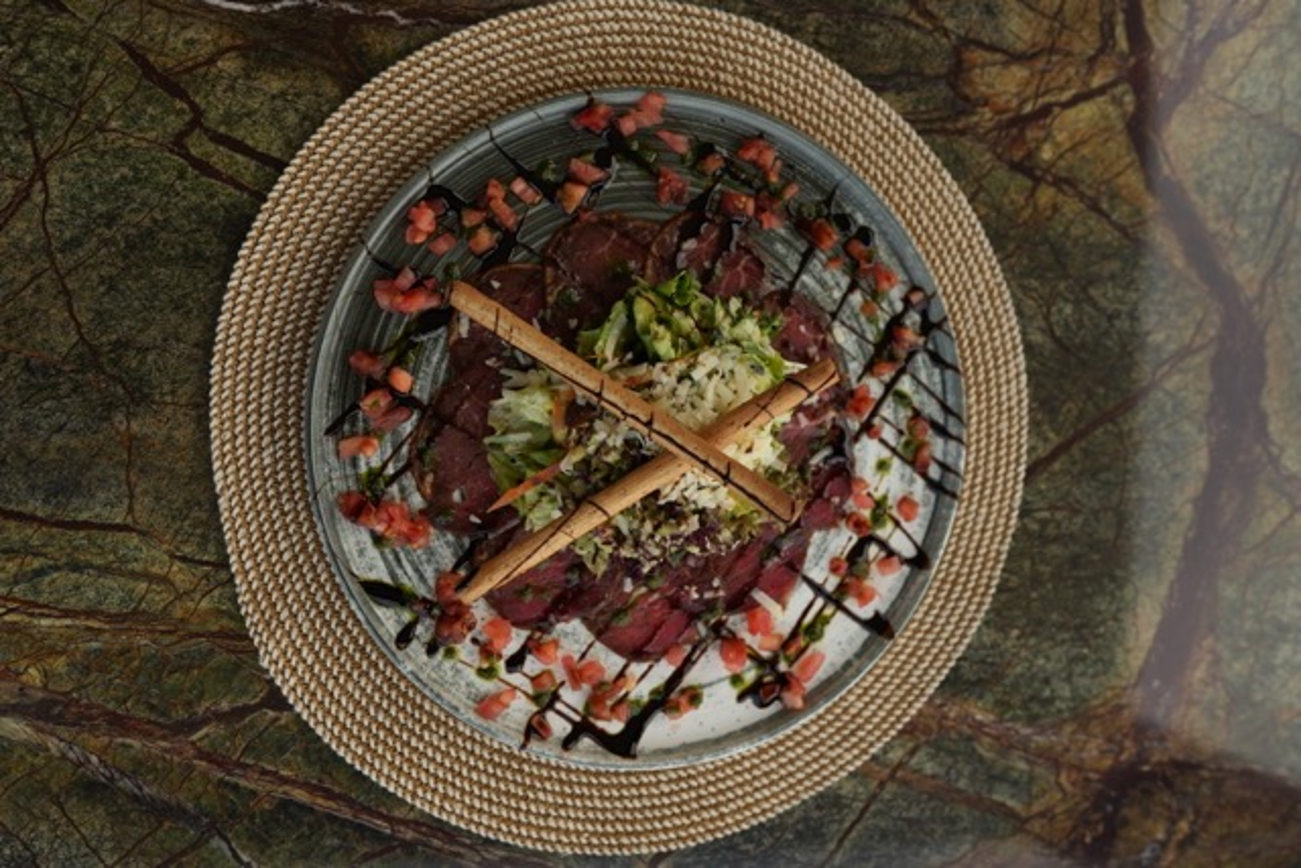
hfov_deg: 54.4
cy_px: 434
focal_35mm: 35
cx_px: 650
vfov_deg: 37.9
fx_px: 1265
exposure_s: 1/1250
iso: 200
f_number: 3.2
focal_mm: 35
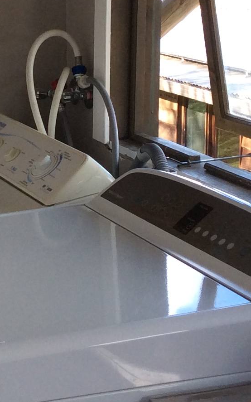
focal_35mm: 99
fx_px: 1084
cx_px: -24
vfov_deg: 20.7
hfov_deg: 13.0
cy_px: 70
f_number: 2.4
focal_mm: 3.3
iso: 40
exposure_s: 1/100
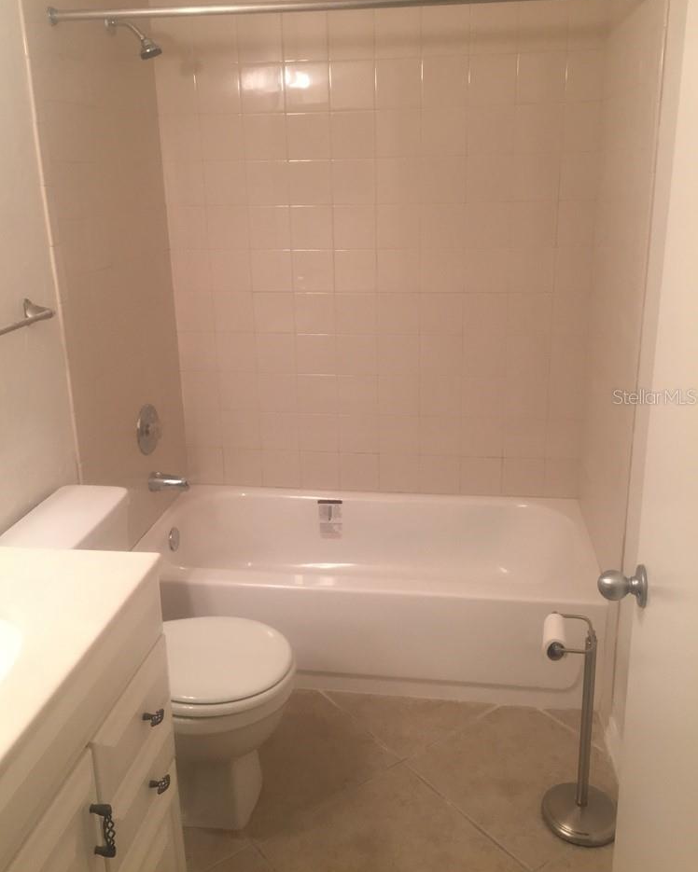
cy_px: 396
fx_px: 801
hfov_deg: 47.1
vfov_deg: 57.1
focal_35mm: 31
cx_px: 342
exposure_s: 1/30
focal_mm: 4.15
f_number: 2.2
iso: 64
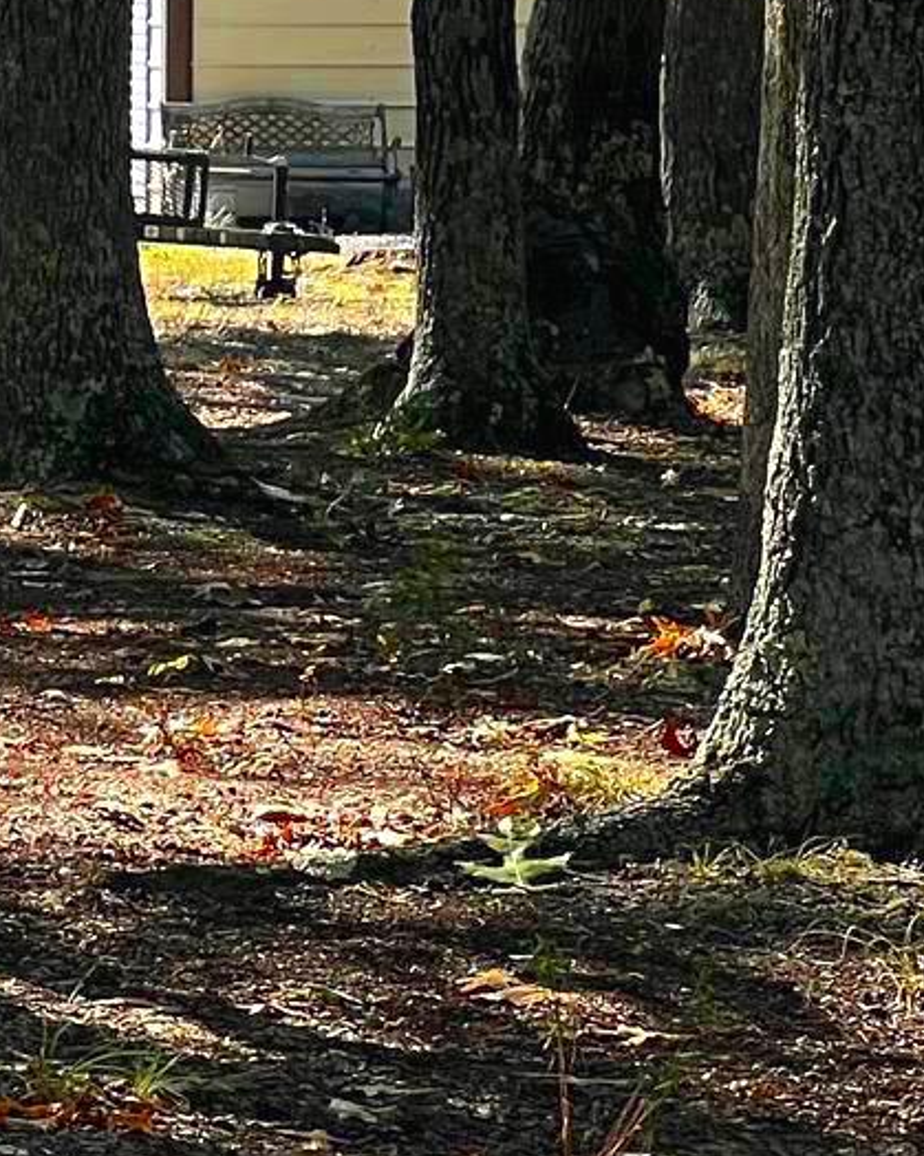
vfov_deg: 6.5
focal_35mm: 294
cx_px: -485
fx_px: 10053
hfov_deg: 5.2
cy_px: -351
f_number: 2.8
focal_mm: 9
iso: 32
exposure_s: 1/268
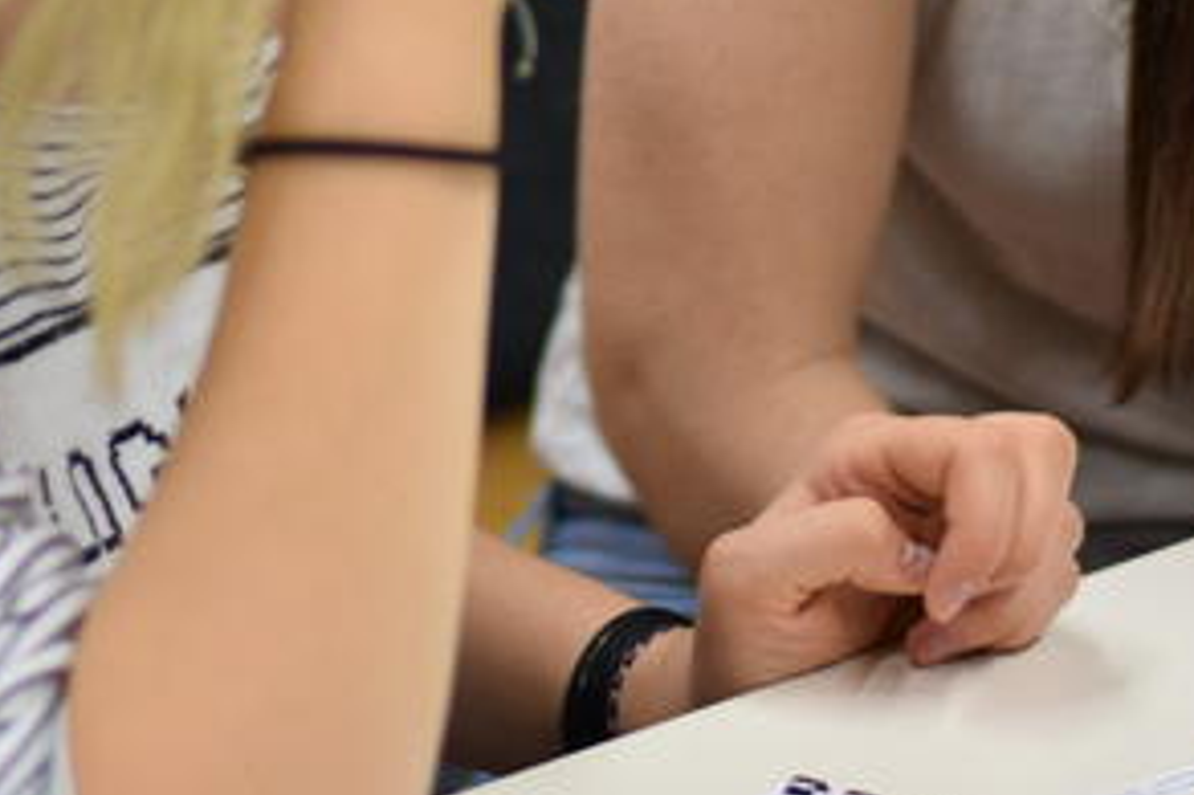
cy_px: -196
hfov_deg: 8.0
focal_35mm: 256
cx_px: 815
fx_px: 8486
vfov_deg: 5.3
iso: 200
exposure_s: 1/125
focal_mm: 50
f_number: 1.8
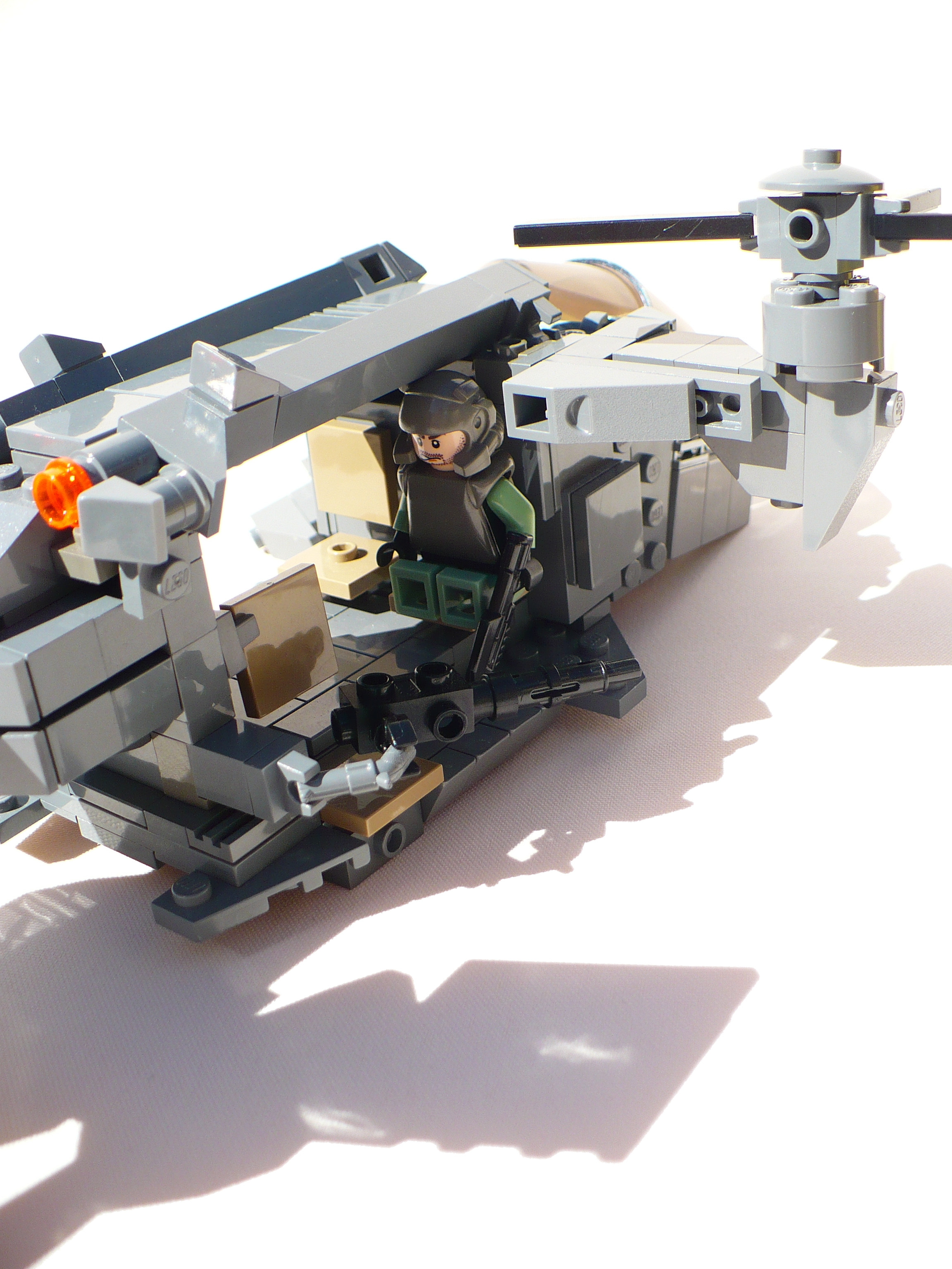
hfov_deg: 38.7
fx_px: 1357
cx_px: 476
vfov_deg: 50.1
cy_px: 634
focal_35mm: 37
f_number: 2.8
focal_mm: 6.1
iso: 100
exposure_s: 1/1000
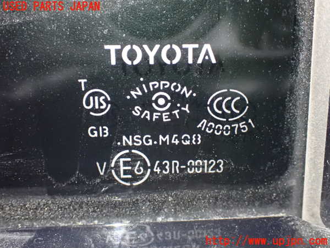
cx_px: 165
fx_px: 419
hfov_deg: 42.9
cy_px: 124
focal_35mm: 44
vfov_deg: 32.9
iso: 1600
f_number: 2.9
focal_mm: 7.84
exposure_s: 1/25
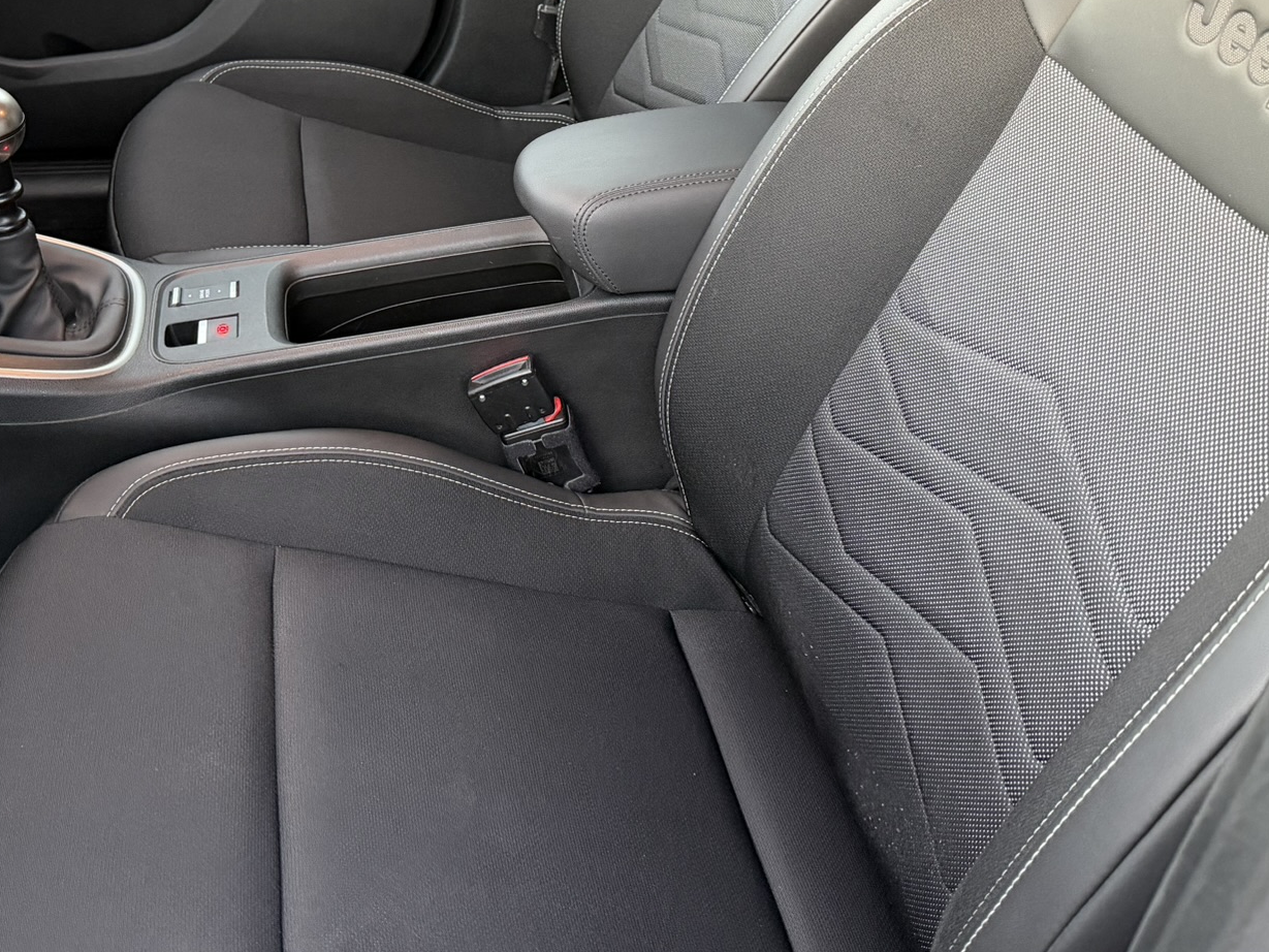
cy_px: 167
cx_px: 488
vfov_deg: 34.7
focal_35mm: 40
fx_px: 1467
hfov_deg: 46.4
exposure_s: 1/60
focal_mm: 6.76
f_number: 1.78
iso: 640
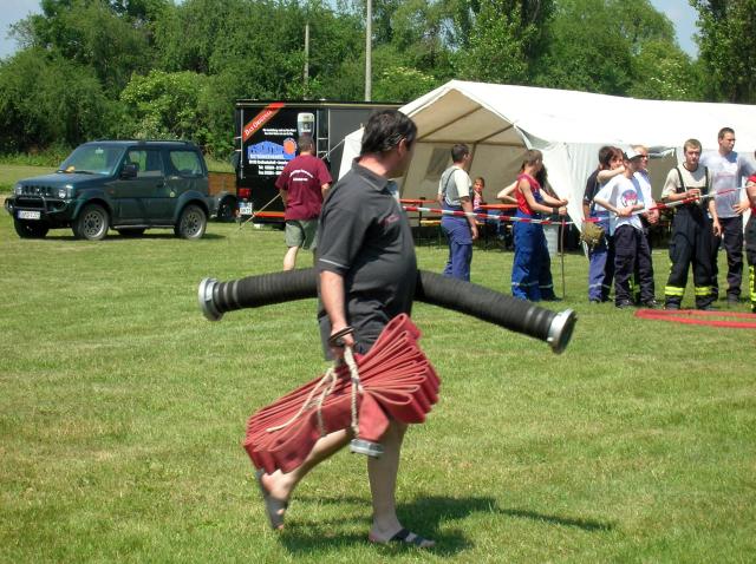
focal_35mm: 102
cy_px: 282
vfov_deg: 14.5
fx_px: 2224
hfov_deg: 19.3
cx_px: 378
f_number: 8.2
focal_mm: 17.1
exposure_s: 1/92.3
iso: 50
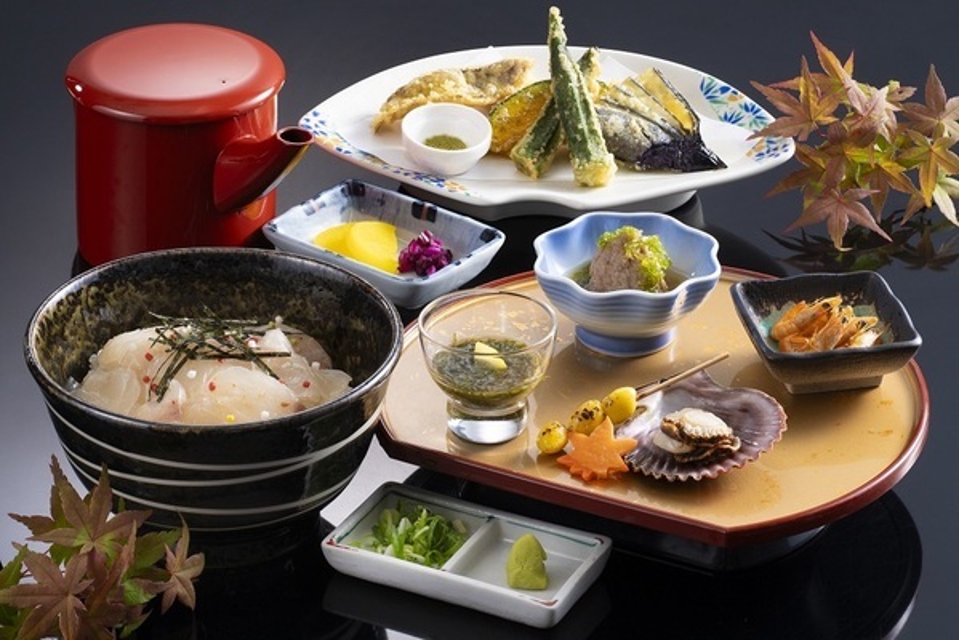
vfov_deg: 10.8
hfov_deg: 16.1
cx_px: 480
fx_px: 3385
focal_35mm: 127
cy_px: 320
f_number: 11
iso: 400
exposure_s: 1/100
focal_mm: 85
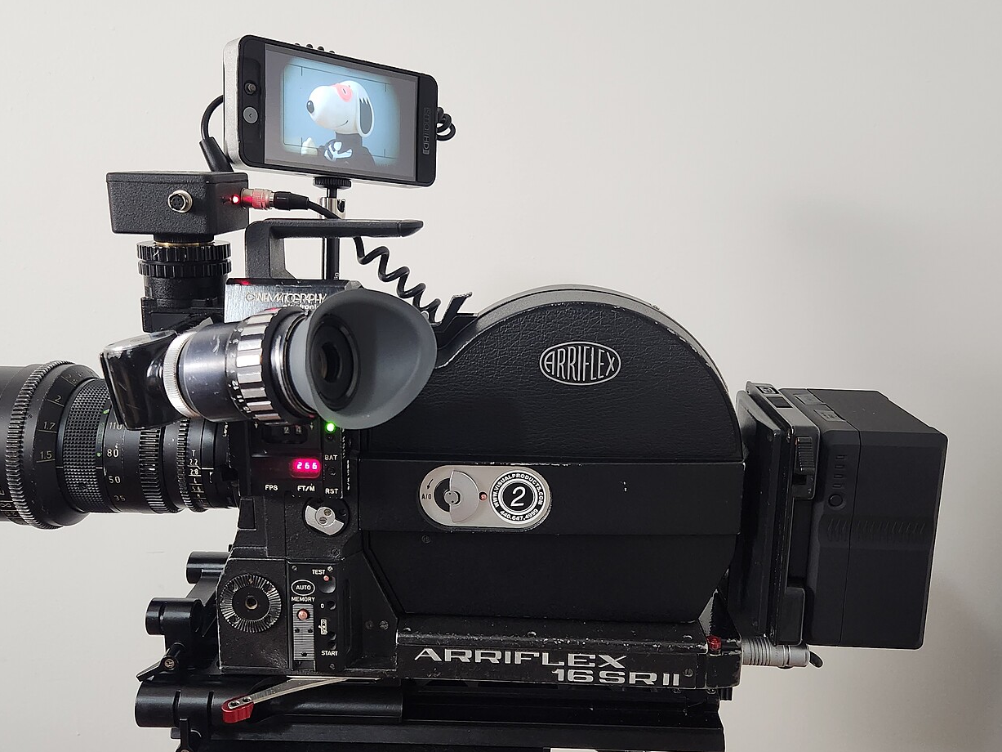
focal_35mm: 30
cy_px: 344
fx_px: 868
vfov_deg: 46.7
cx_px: 468
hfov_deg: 59.9
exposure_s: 1/120
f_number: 1.8
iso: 320
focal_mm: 5.4
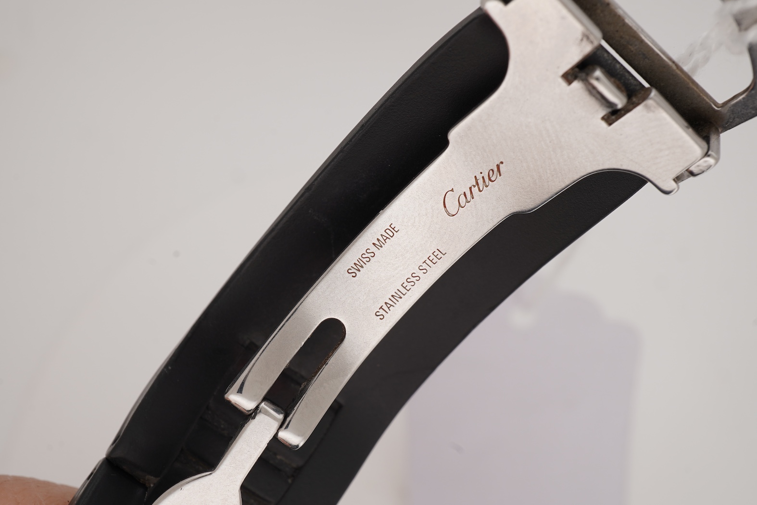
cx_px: 378
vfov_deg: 29.9
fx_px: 946
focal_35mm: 45
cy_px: 252
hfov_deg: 43.6
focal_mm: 30
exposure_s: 1/160
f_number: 22
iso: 160
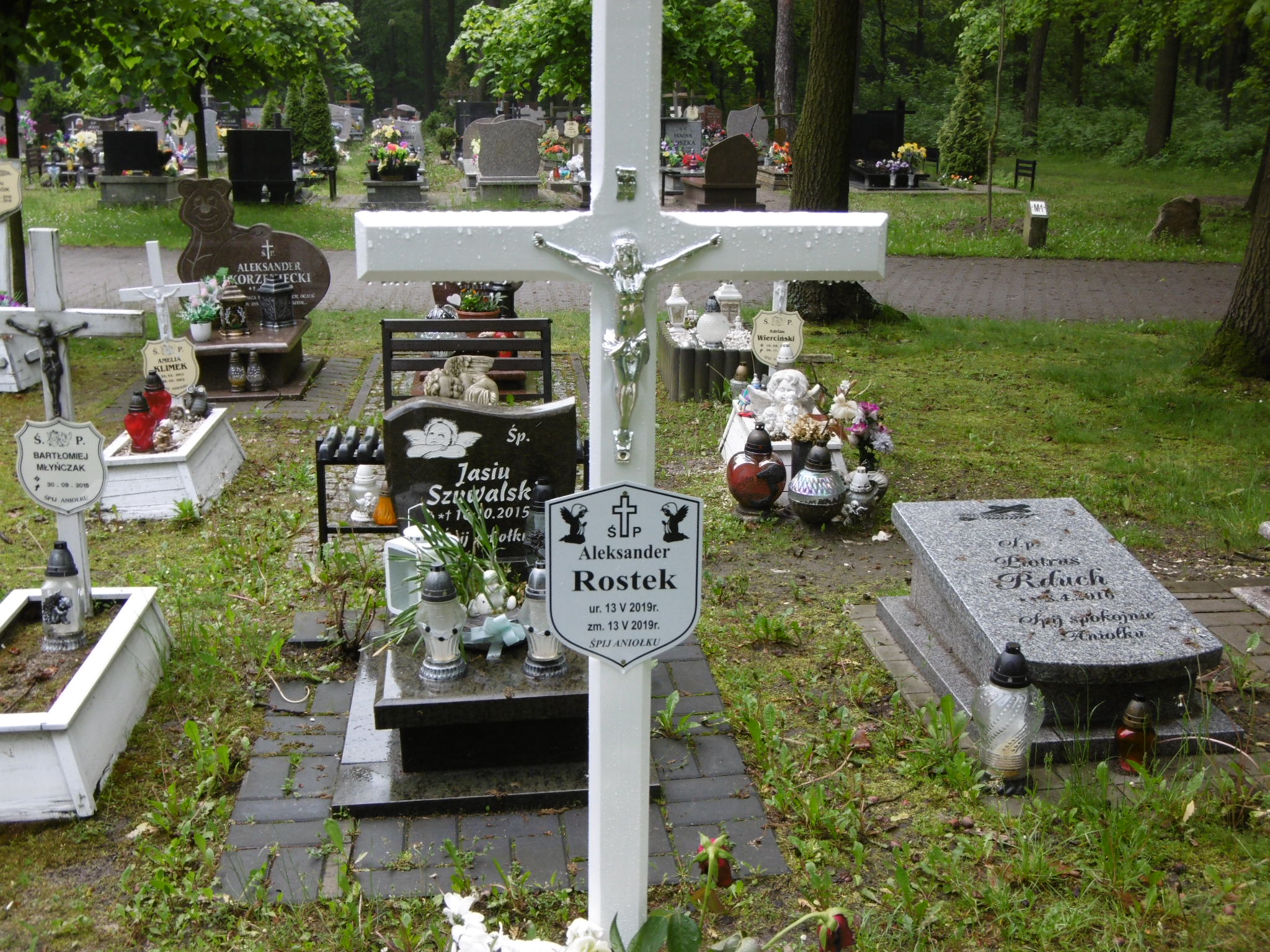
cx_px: 635
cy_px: 476
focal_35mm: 43
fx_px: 1578
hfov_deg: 43.9
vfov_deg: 33.6
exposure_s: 1/60
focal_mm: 7.7
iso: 100
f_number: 3.8
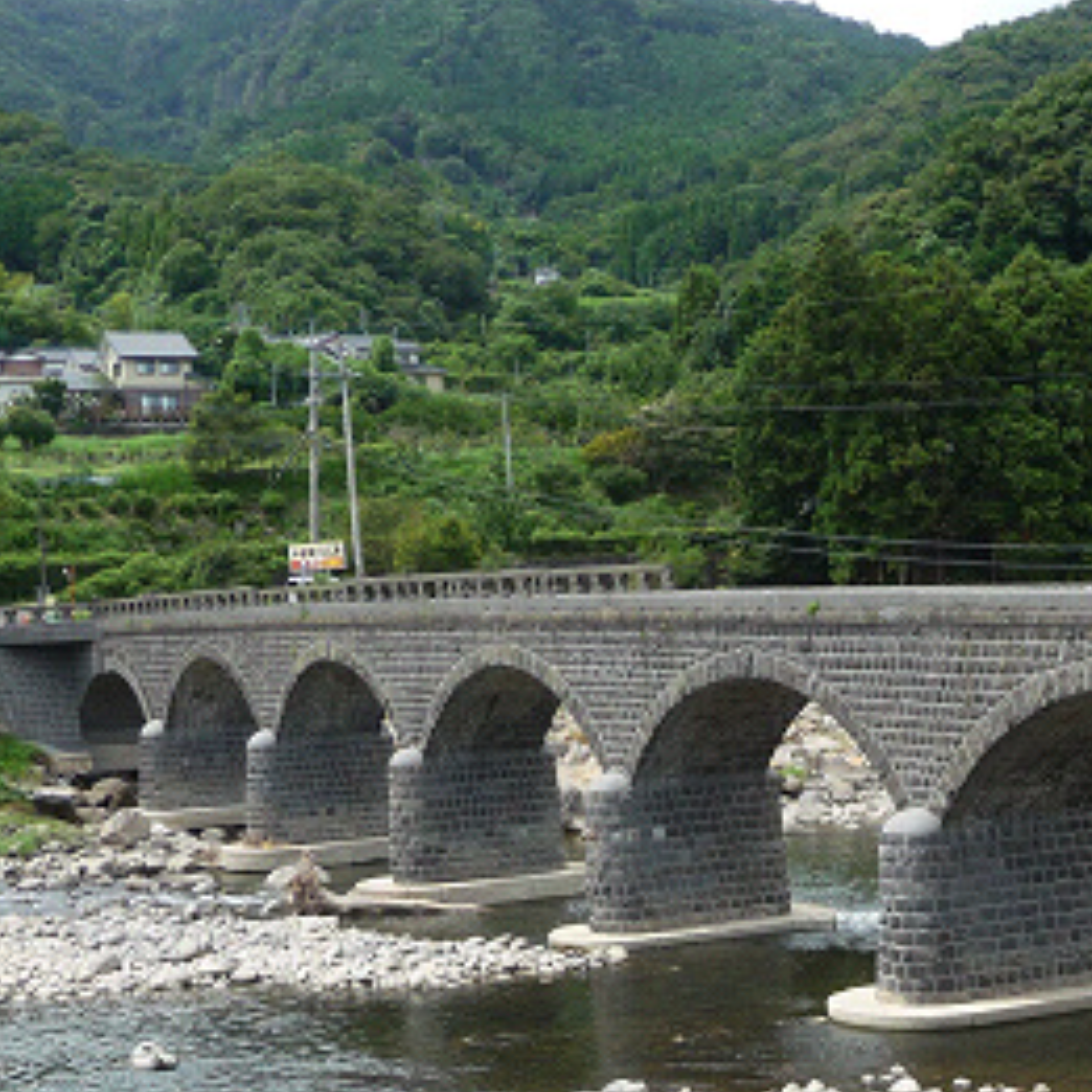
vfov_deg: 25.3
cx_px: 709
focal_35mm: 67
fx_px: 2391
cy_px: 851
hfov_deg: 25.6
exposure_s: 1/400
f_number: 3.6
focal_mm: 5.6
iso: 100
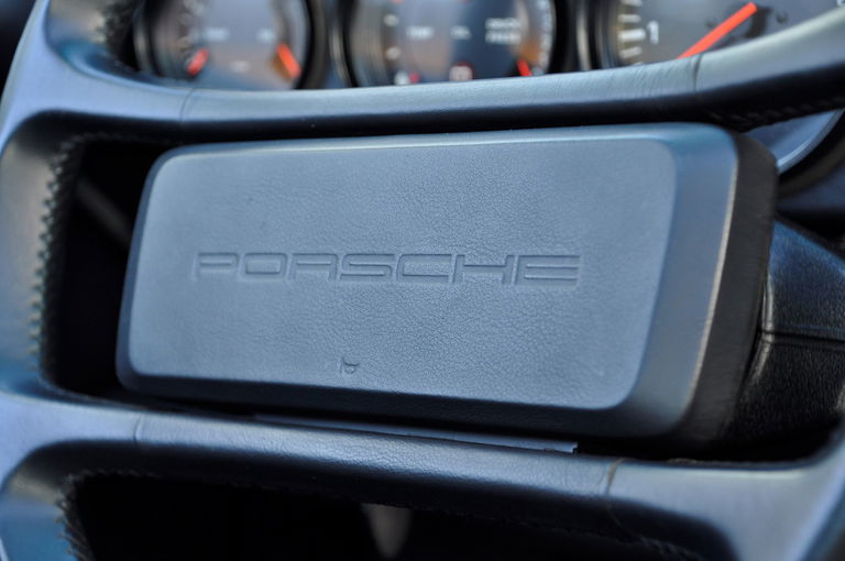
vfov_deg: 15.7
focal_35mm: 87
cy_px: 280
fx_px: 2039
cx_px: 422
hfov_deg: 23.4
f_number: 4.8
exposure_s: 1/30
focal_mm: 58
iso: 500
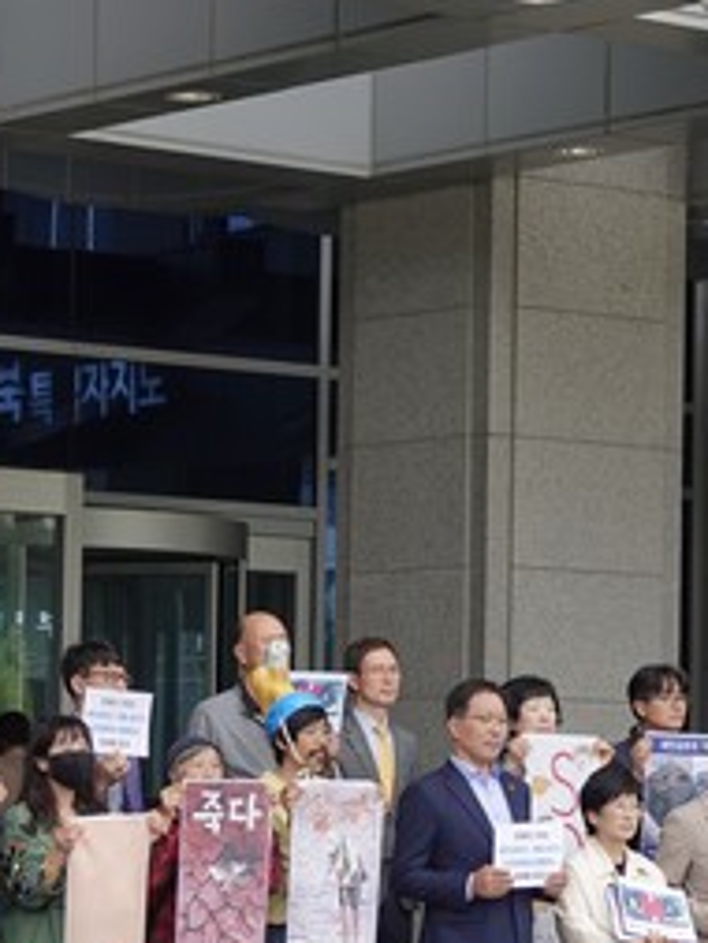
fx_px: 4223
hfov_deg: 9.6
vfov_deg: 12.7
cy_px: 731
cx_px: 470
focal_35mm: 155
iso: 100
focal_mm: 24.79
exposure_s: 1/320
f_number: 3.5
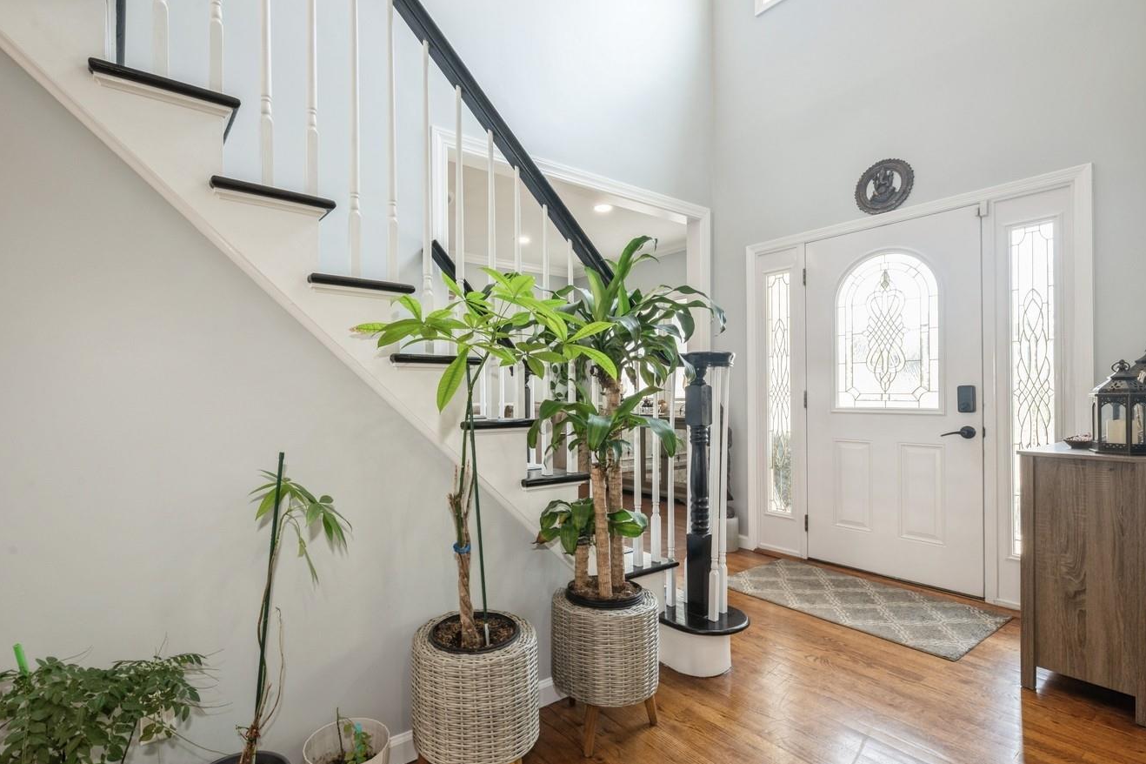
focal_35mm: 18
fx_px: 560
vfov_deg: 68.5
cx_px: 525
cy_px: 392
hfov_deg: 91.1
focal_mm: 14.5
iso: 400
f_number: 13
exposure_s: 1/10
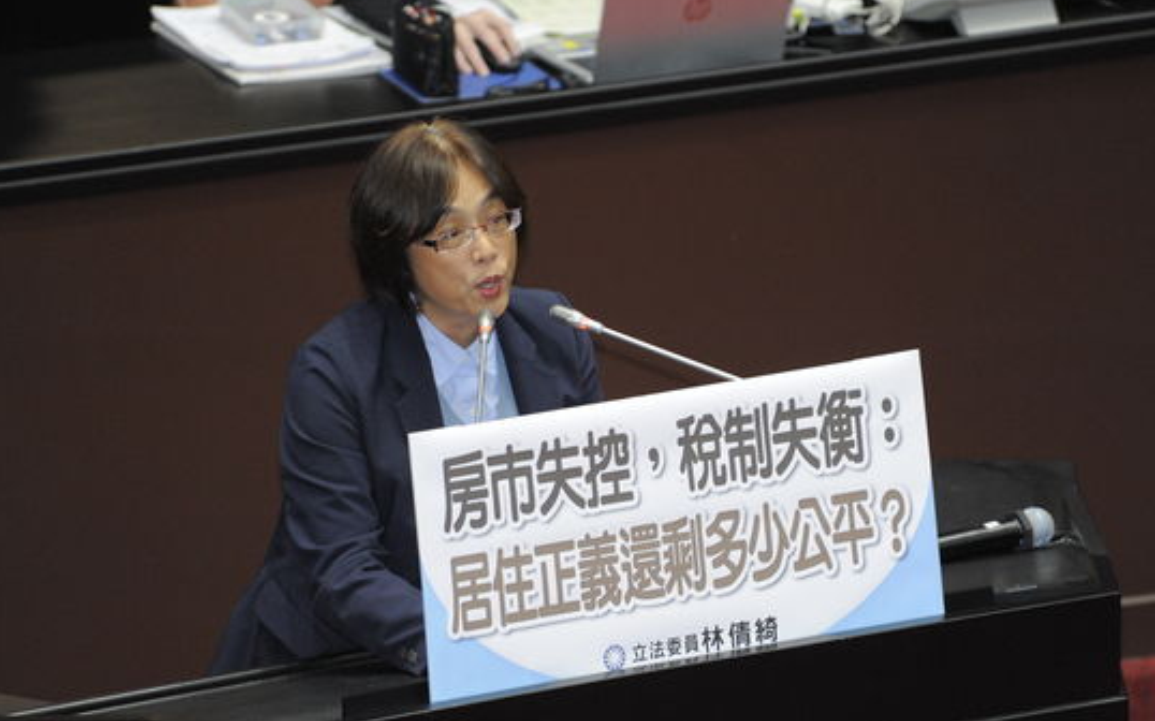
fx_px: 14288
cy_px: 394
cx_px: 565
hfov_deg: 4.6
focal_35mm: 454
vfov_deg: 2.9
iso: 3200
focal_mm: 400
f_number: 5.6
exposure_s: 1/125
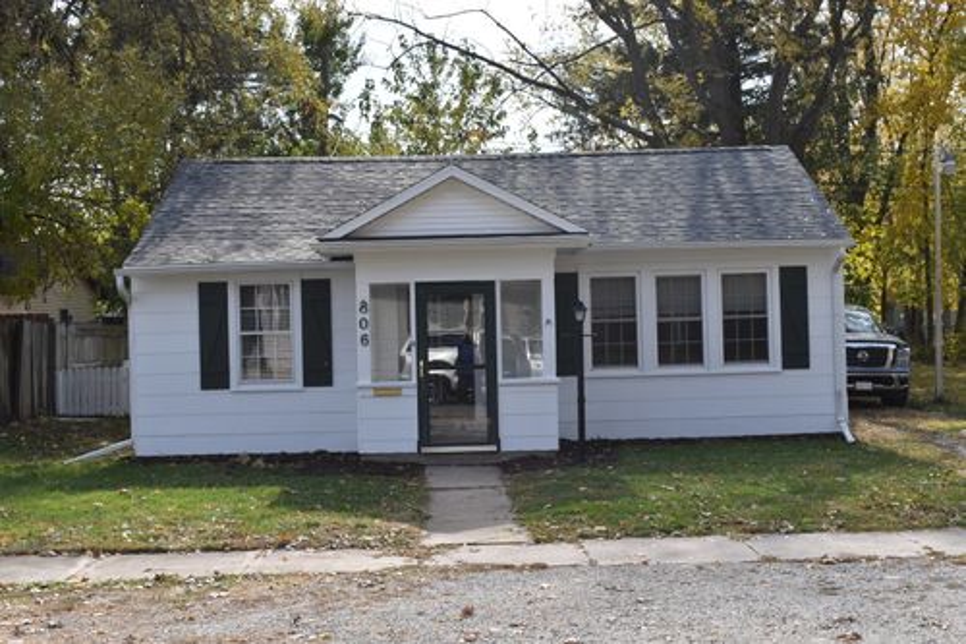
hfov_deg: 37.9
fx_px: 1408
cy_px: 322
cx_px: 483
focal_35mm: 52
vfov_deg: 25.7
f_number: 8
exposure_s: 1/250
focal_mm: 35
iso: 200
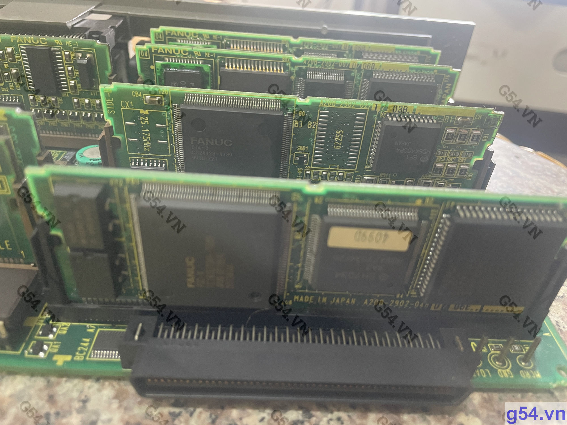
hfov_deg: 67.3
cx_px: 284
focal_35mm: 26
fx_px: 426
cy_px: 212
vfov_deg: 53.1
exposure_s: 1/50
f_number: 1.6
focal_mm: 4.2
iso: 400
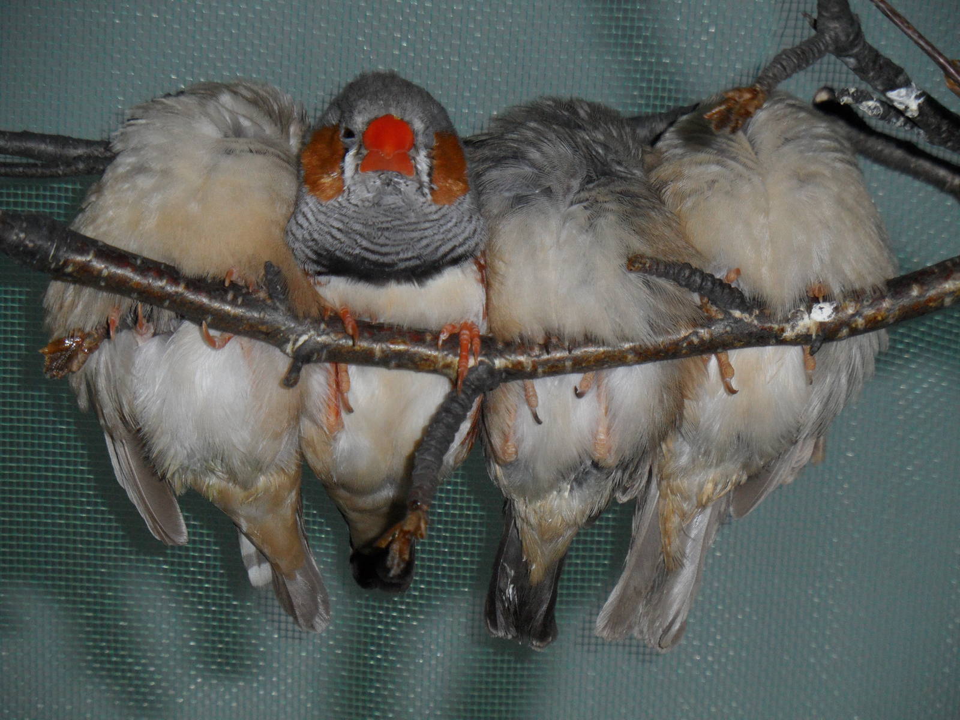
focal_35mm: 180
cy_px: 360
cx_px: 480
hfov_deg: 11.0
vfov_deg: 8.2
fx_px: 4992
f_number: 4.4
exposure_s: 1/60
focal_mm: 29.7
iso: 200
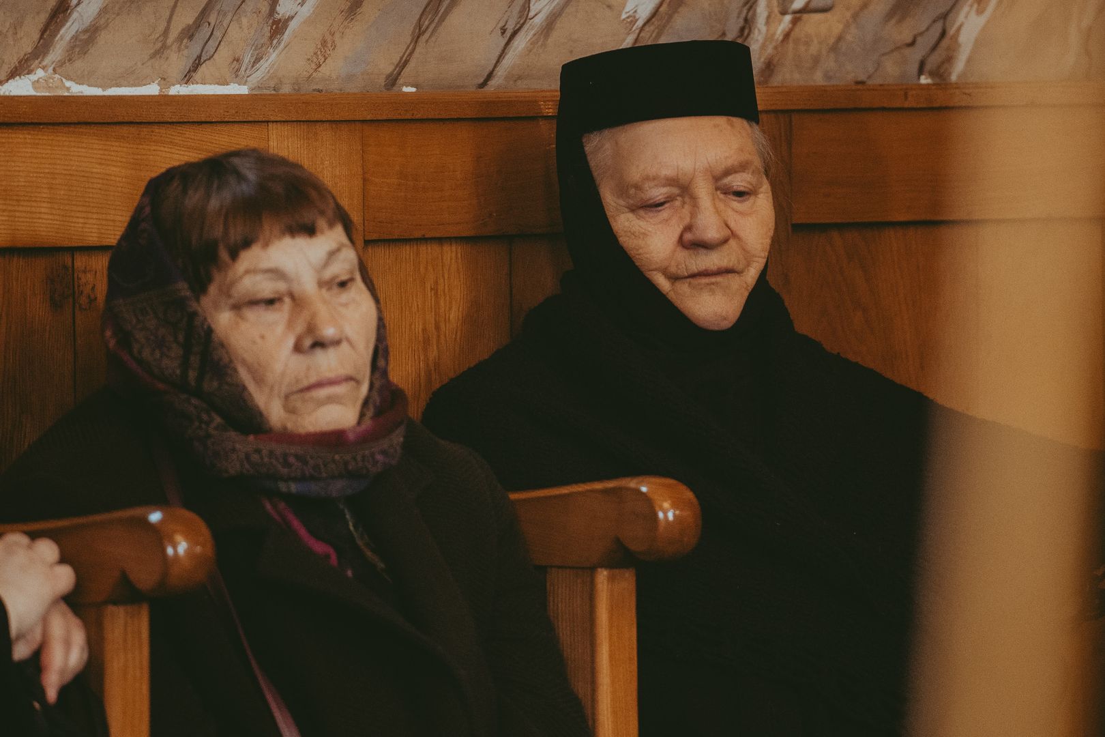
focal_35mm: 270
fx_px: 8287
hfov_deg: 7.6
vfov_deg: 5.1
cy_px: 368
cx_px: 552
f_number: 2.8
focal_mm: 180
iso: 5000
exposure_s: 1/125
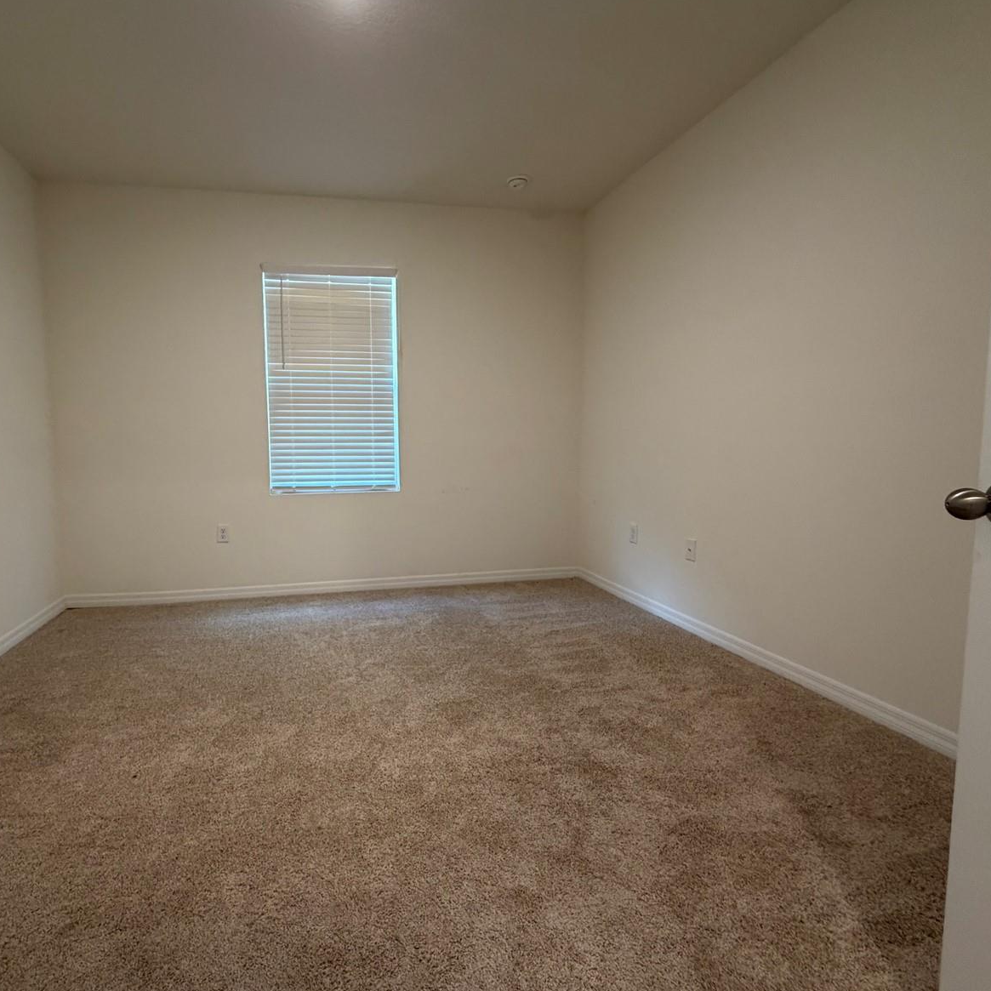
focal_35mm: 17
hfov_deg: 83.0
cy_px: 487
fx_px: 551
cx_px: 398
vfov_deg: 84.0
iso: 320
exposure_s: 1/60
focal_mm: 2.22
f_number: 2.2
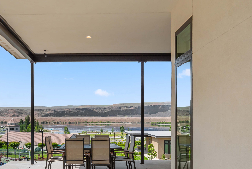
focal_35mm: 39
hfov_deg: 48.6
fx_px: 273
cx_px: 82
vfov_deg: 33.8
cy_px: 116
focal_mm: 23
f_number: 8
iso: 100
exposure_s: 1/640
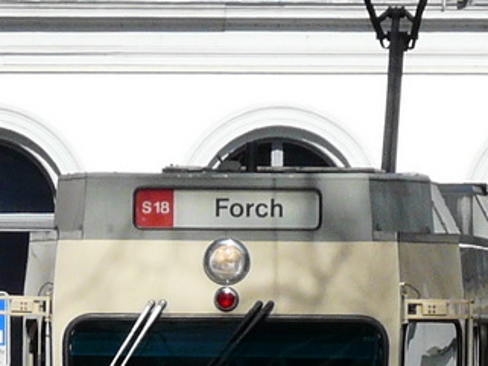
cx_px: 499
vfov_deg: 3.3
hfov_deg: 4.4
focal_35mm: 448
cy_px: 320
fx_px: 6318
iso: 100
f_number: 5.6
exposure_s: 1/500
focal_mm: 23.7
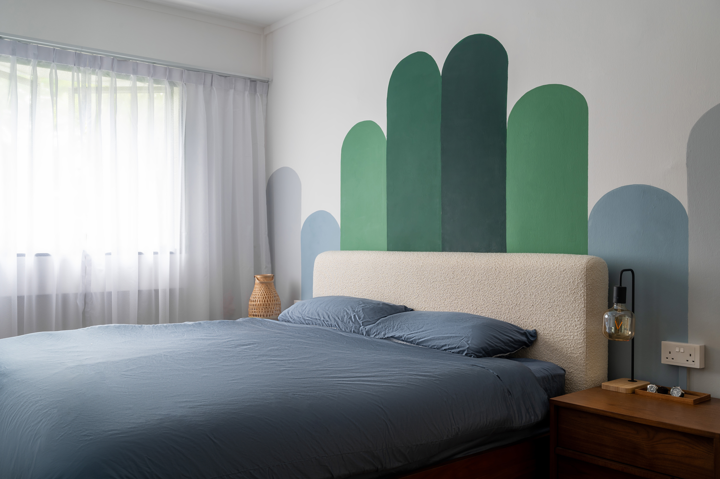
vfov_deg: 39.4
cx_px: 360
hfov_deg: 56.5
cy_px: 240
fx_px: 670
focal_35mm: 34
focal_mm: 33.5
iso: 100
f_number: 10
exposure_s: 1/1.25
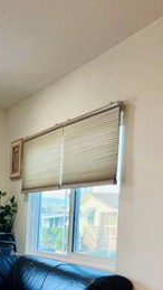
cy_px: 243
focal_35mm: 70
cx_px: -132
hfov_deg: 15.0
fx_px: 537
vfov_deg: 29.3
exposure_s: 1/120
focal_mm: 5.7
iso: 64
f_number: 1.5
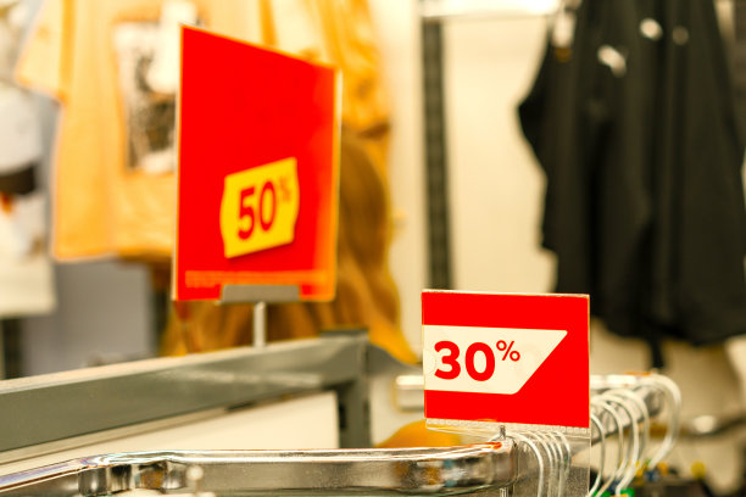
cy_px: 248
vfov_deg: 24.6
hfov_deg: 36.2
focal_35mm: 55
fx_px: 1140
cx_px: 373
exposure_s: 1/60
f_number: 3.2
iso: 250
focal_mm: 55
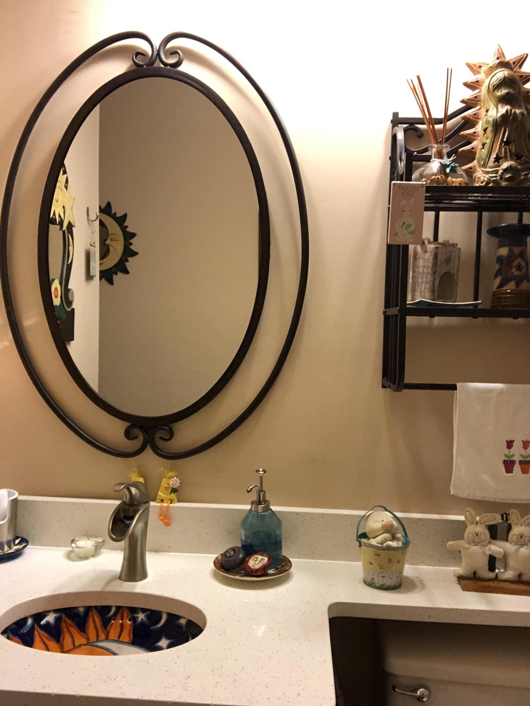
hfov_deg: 44.2
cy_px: 353
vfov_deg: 56.8
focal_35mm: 32
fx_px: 653
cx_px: 265
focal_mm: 2.87
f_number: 2.2
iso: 250
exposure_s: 1/60
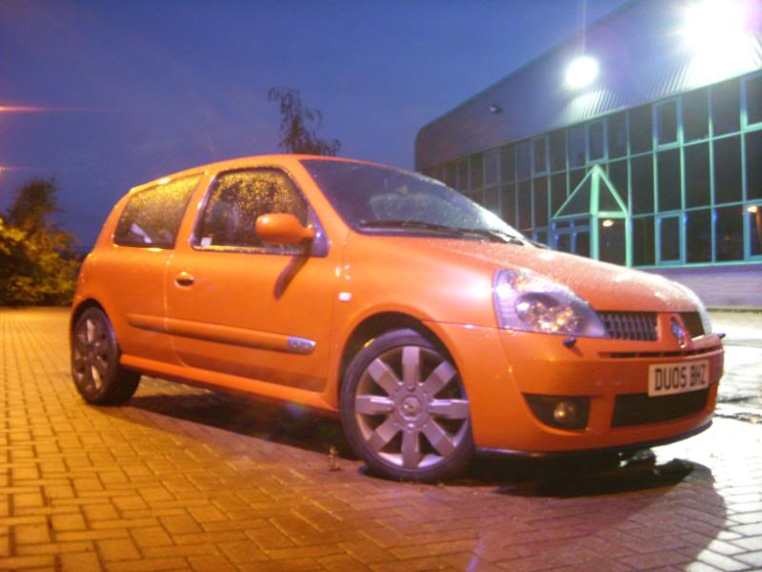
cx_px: 381
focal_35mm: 31
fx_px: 682
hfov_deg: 58.4
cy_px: 286
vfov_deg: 45.4
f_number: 3.5
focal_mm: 6.3
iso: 300
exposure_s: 1/2.5
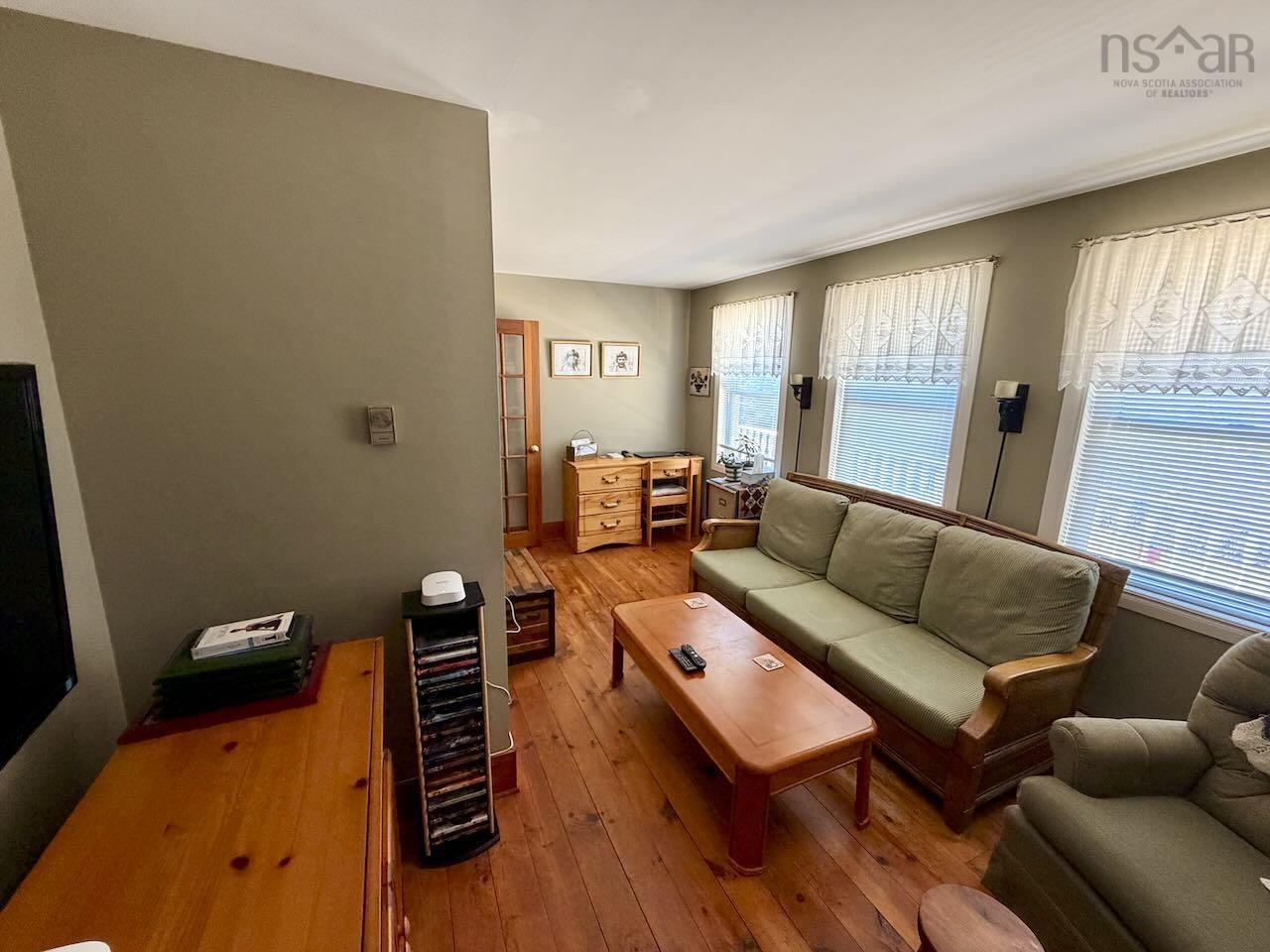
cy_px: 476
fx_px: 514
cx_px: 635
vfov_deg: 85.7
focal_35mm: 14
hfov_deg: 102.1
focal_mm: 2.22
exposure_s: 1/60
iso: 320
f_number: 2.2
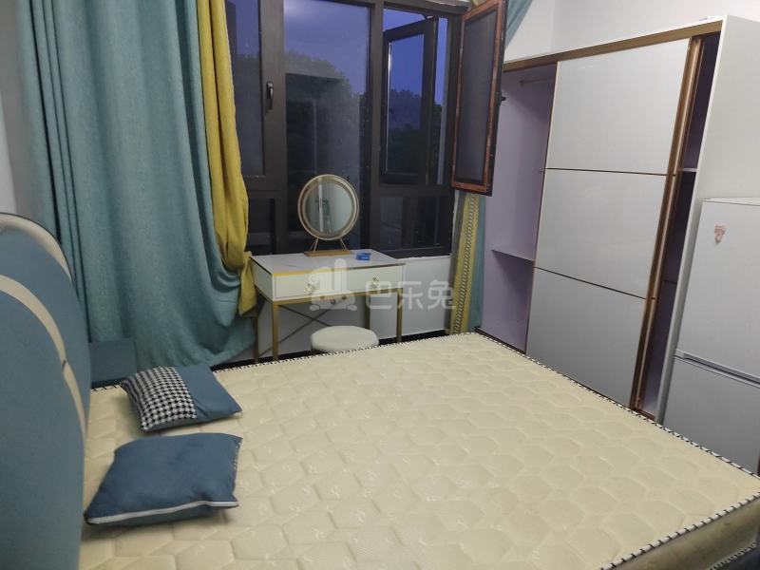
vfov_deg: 58.9
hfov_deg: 73.9
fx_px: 505
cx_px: 380
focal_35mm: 23
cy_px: 285
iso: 2819
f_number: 1.9
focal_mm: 5.52
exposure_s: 1/50
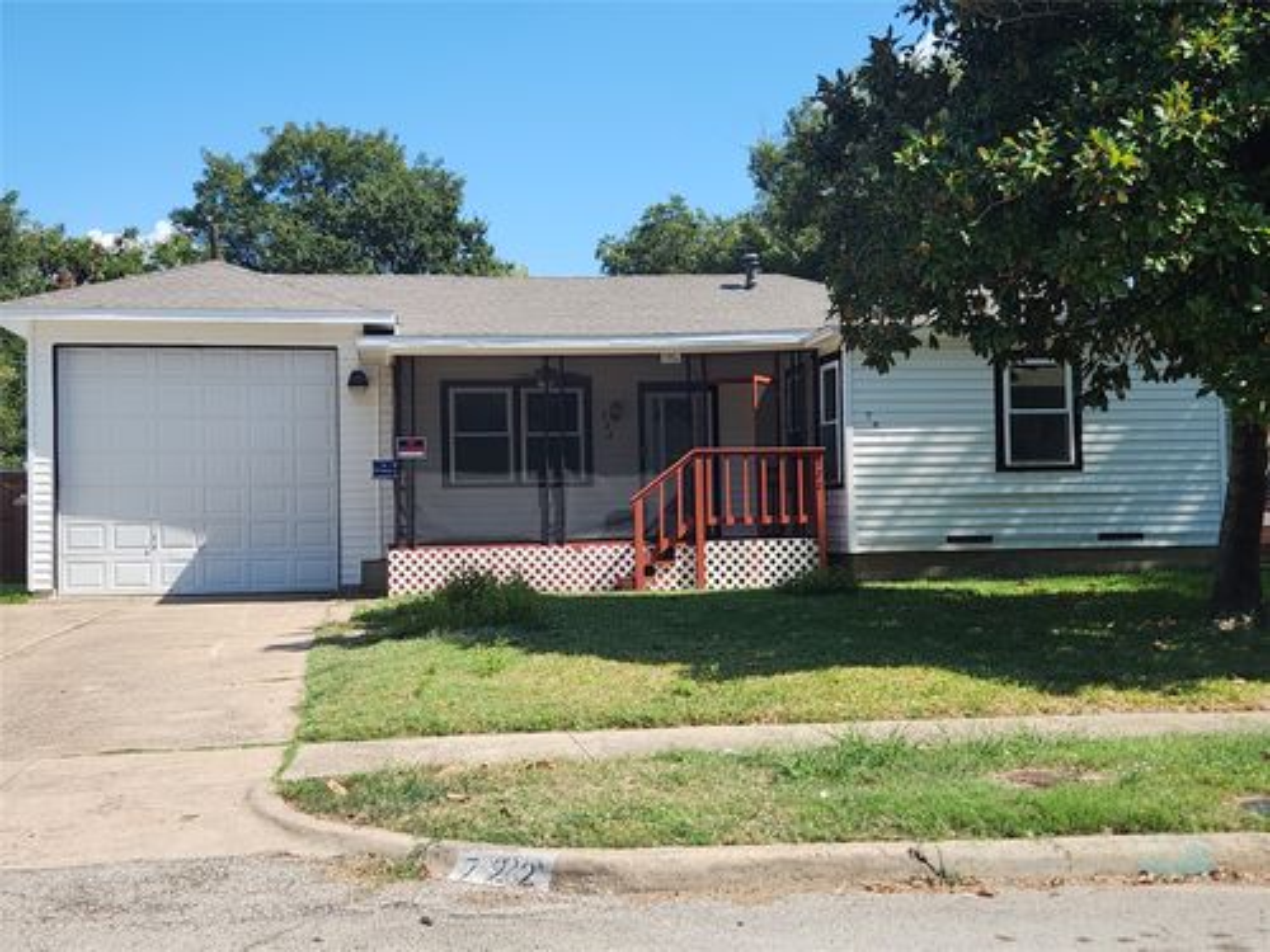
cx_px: 635
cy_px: 476
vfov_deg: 58.9
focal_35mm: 23
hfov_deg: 73.9
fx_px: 844
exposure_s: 1/1186
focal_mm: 5.4
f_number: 1.8
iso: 20
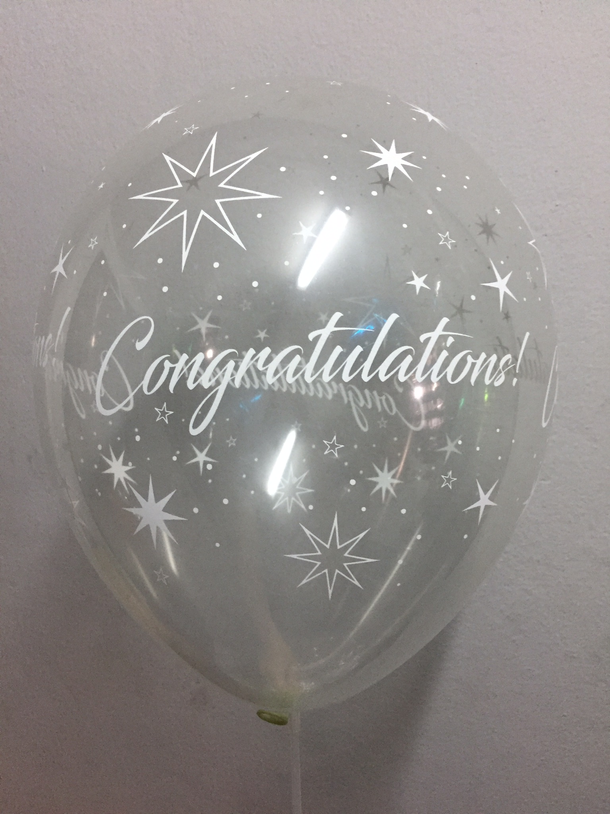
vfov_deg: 61.7
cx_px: 305
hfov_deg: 48.2
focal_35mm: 29
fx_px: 681
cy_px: 407
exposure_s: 1/33
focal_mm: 4.15
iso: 200
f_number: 2.2
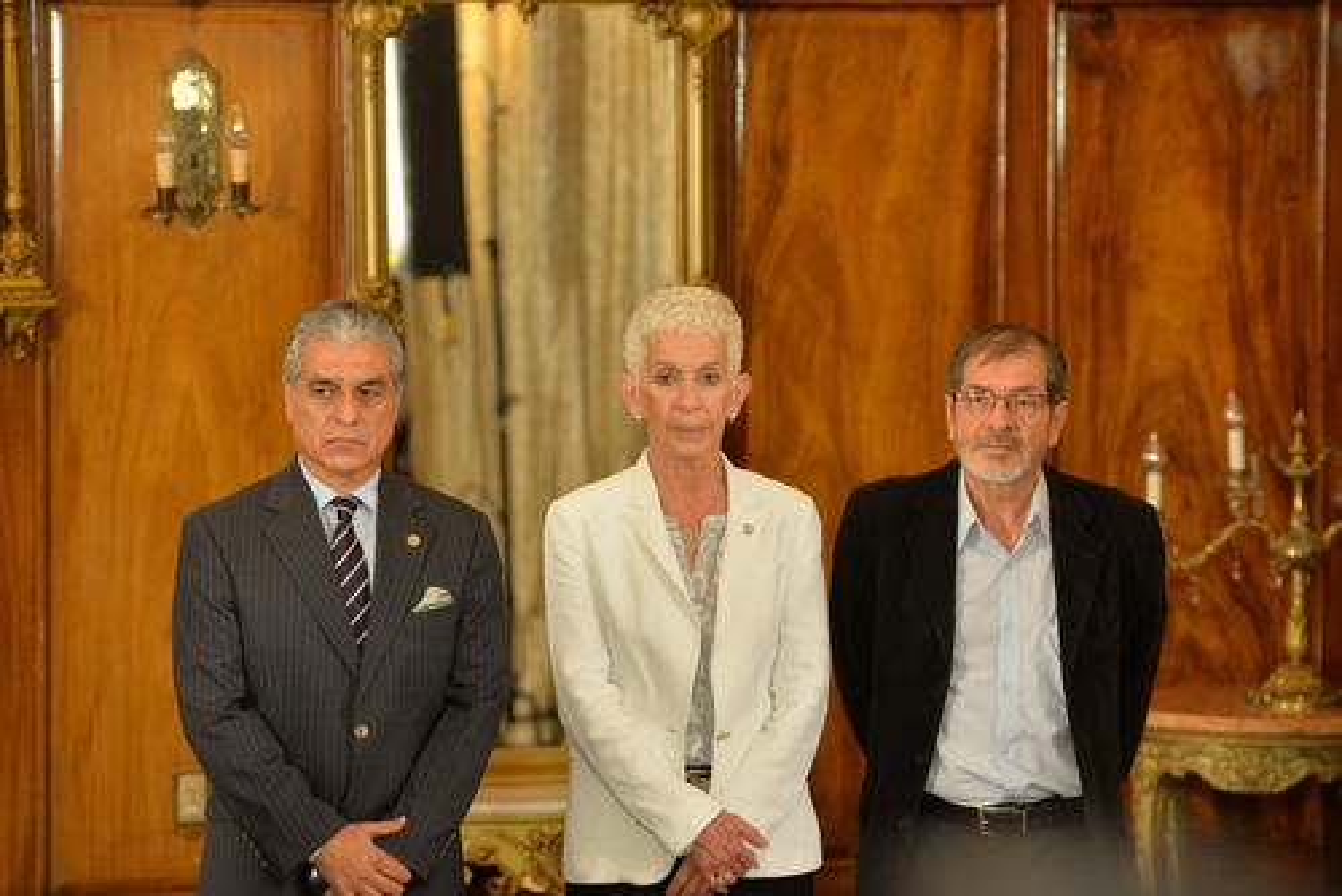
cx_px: 671
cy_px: 448
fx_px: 4849
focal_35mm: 130
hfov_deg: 15.8
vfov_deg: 10.6
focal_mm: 130
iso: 2000
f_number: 4.5
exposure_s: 1/80
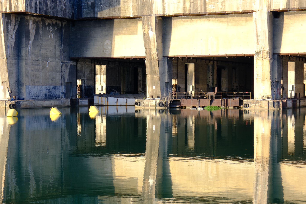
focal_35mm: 83
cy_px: 102
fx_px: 705
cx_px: 153
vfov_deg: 16.5
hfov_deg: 24.5
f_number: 10
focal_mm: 55
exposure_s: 1/40
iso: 200
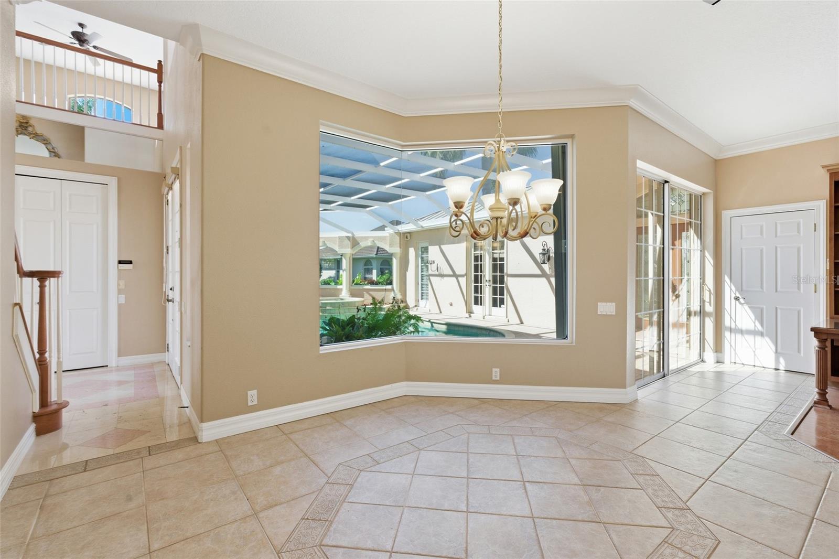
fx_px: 373
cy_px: 280
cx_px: 420
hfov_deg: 96.7
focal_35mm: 16
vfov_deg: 73.7
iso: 400
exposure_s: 1/200
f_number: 9
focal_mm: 16
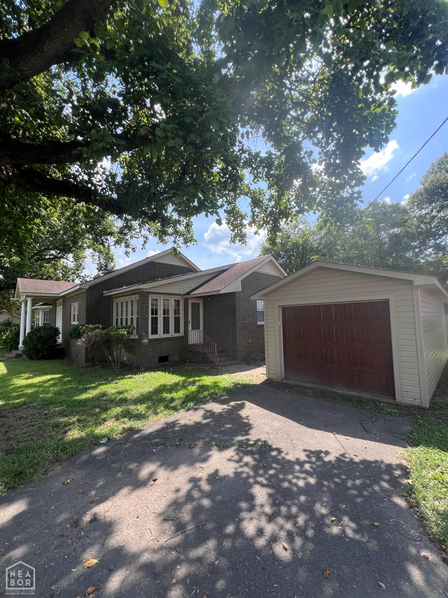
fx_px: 224
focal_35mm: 13
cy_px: 299
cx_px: 224
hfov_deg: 89.9
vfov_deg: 106.2
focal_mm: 1.57
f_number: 1.8
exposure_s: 1/499
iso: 32
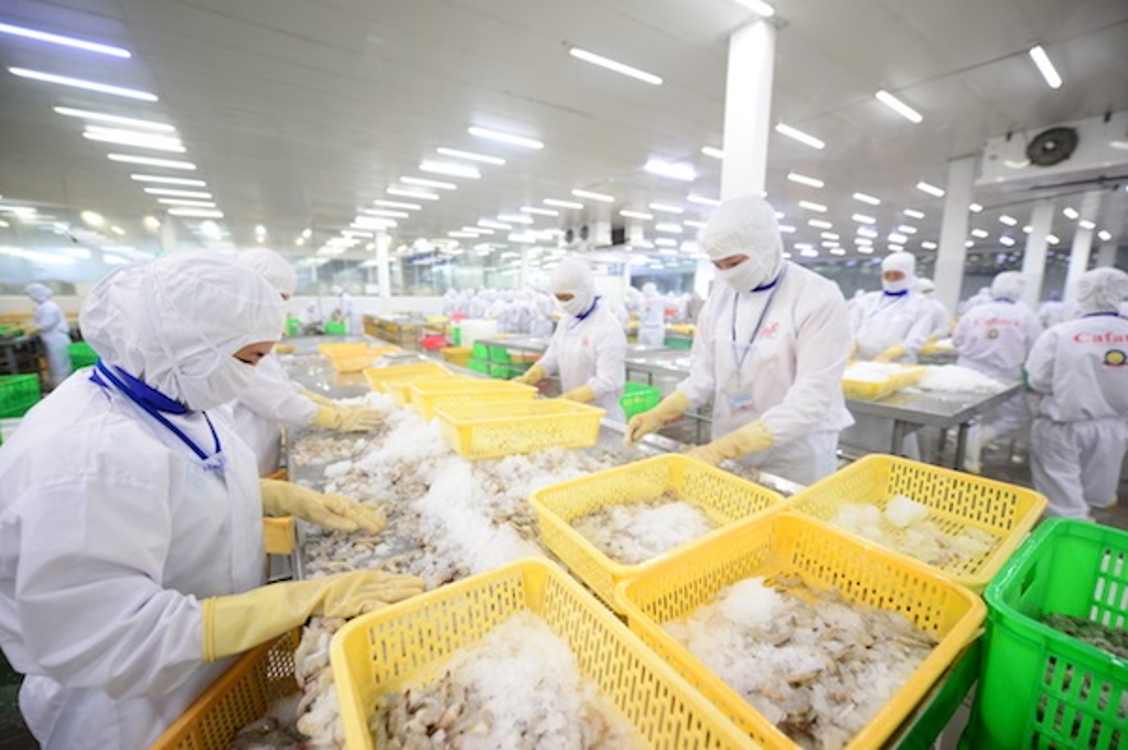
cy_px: 375
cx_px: 564
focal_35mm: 14
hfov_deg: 104.3
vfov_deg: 81.1
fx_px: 438
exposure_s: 1/80
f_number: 2.8
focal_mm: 14
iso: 1600
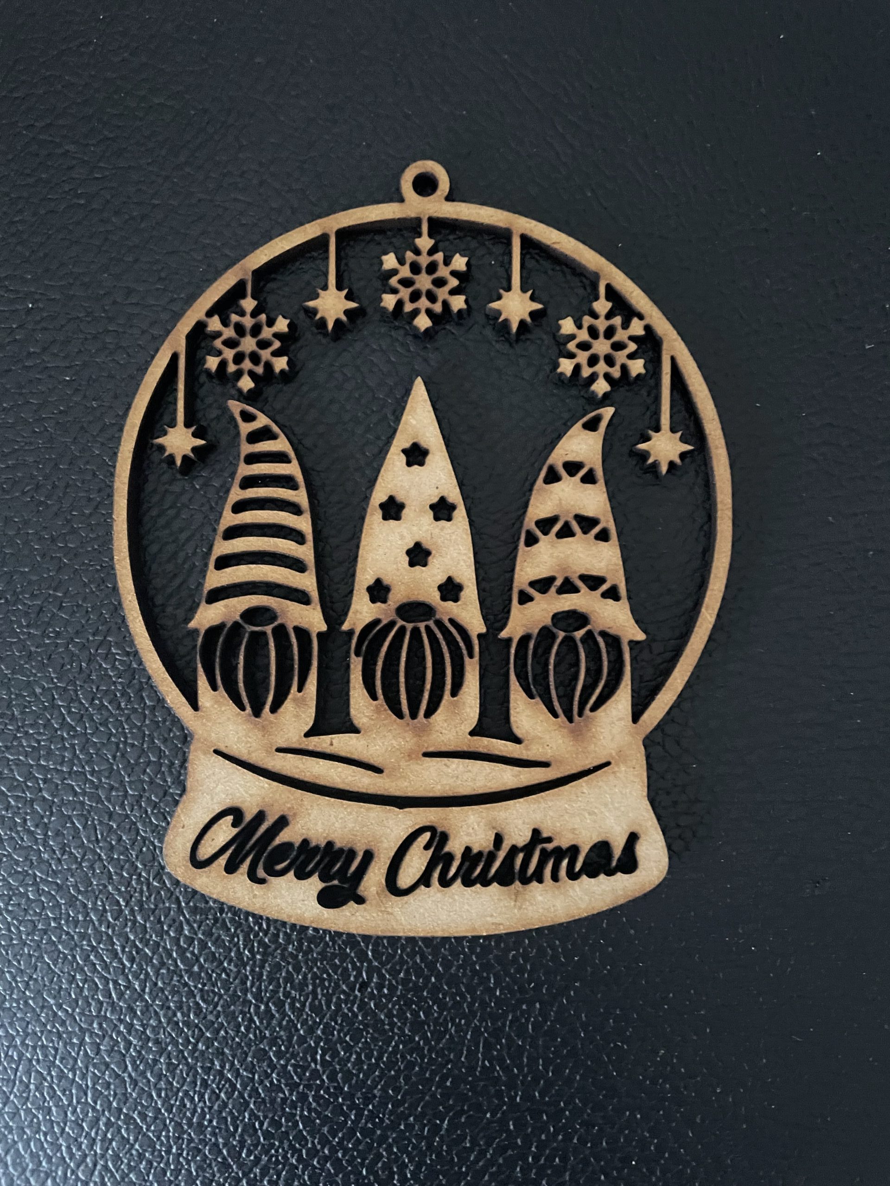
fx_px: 891
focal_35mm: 26
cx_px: 445
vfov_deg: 67.3
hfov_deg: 53.1
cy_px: 593
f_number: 1.6
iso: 1000
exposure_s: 1/30
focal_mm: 4.2
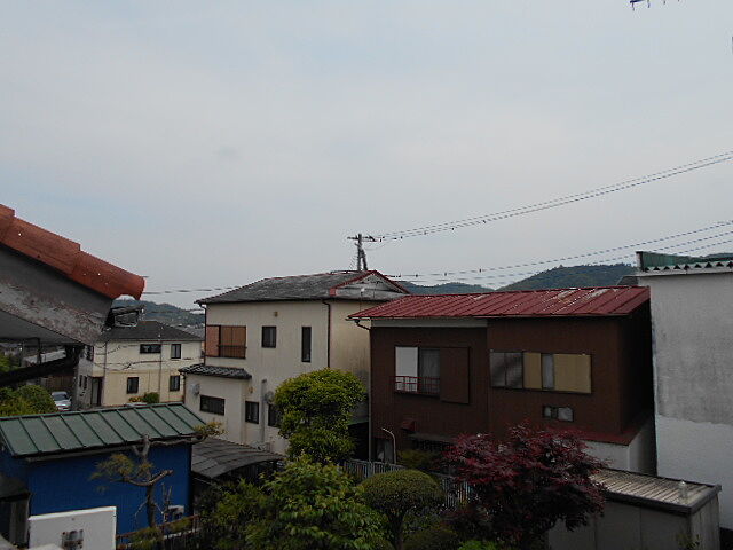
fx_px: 551
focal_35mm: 26
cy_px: 275
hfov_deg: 67.3
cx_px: 366
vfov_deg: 53.1
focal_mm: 4.6
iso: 80
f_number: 3.2
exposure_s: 1/1600
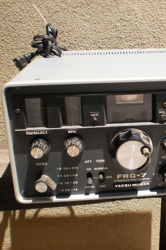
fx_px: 353
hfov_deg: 25.6
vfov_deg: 38.9
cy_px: 124
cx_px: 152
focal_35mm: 51
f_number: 3.1
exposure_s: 1/800
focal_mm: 6.3
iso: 100
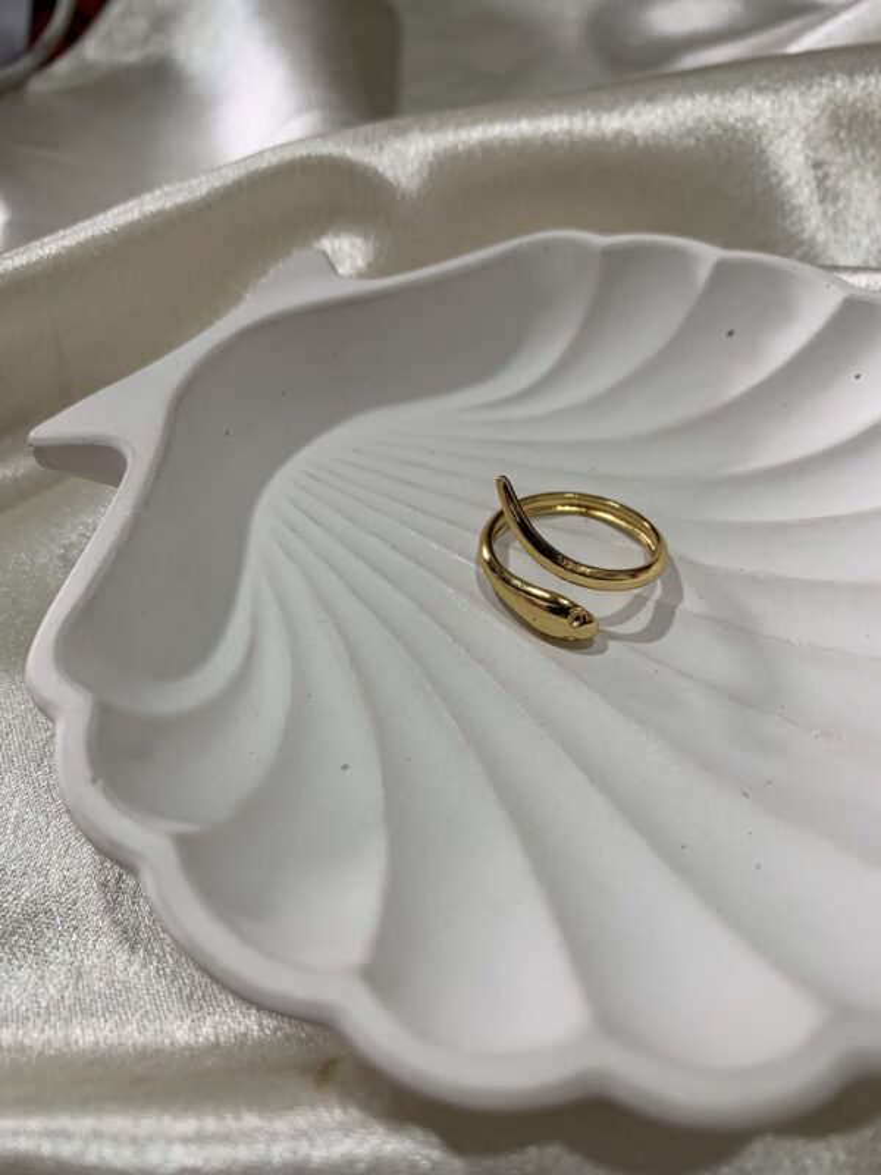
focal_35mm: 26
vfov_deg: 67.3
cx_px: 440
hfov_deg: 53.1
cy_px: 588
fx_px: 882
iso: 80
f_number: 1.8
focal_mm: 4.25
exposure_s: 1/100
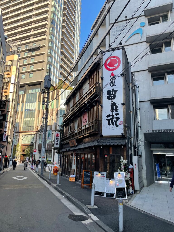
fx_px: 174
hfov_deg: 53.1
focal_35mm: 26
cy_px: 116
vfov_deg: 67.3
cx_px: 87
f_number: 1.6
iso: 32
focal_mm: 4.2
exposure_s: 1/513
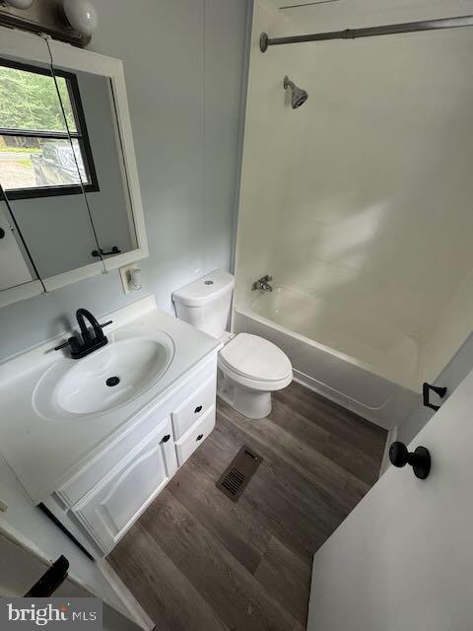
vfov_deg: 102.1
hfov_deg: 85.7
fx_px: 255
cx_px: 236
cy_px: 316
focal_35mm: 14
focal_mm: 2.22
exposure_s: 1/99
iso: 250
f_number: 2.2
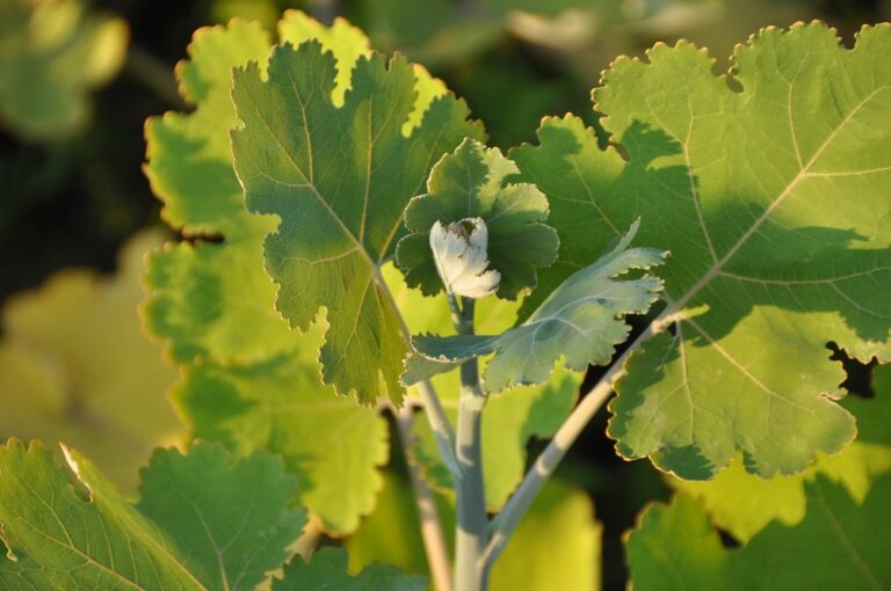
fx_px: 6303
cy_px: 296
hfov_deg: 8.1
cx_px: 446
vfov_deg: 5.4
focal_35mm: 255
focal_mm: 170
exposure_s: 1/320
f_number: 5.6
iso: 400
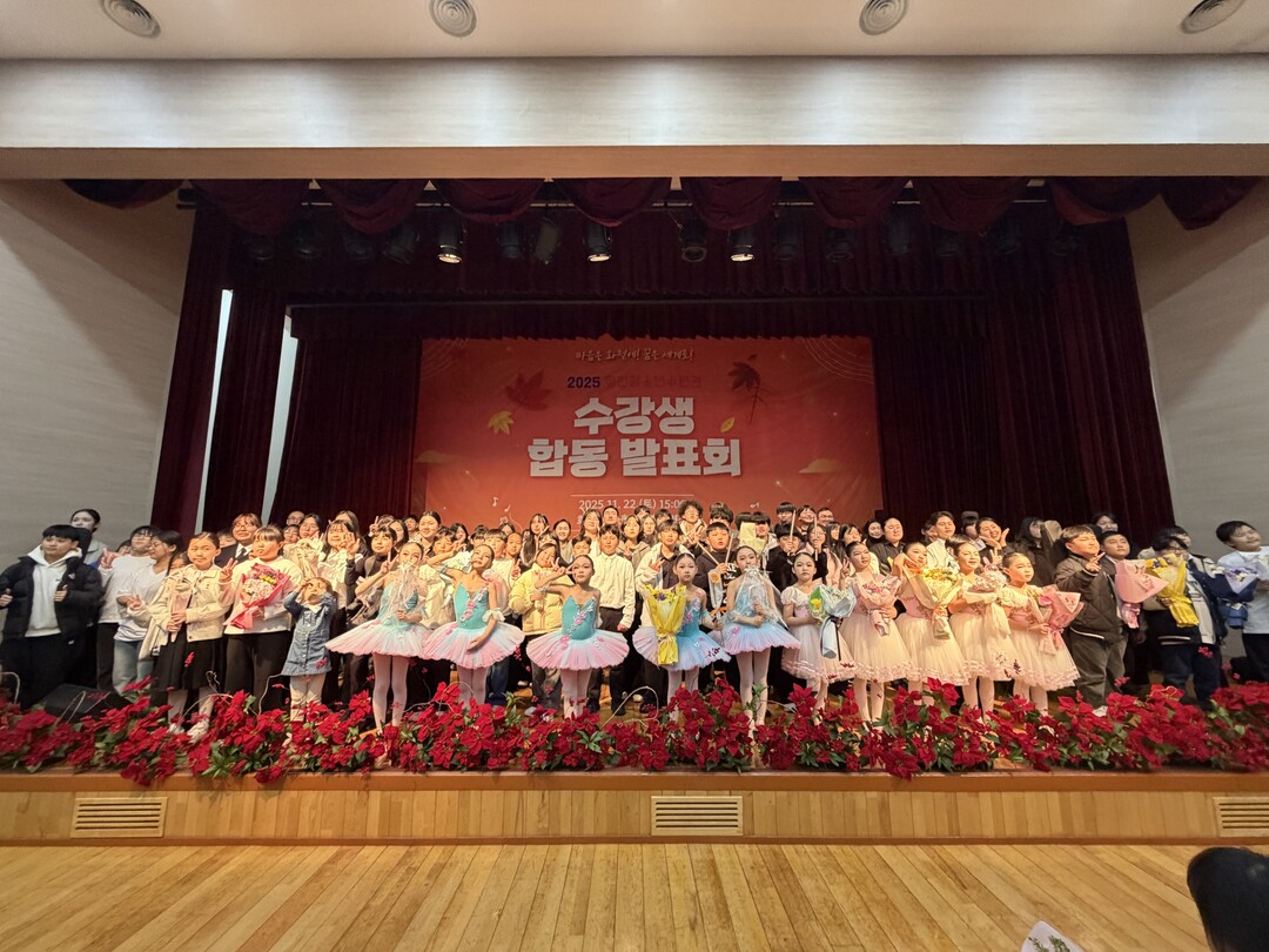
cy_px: 476
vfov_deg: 85.7
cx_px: 634
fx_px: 513
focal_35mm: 14
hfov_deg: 102.1
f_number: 2.2
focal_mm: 2.22
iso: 400
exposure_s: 1/60
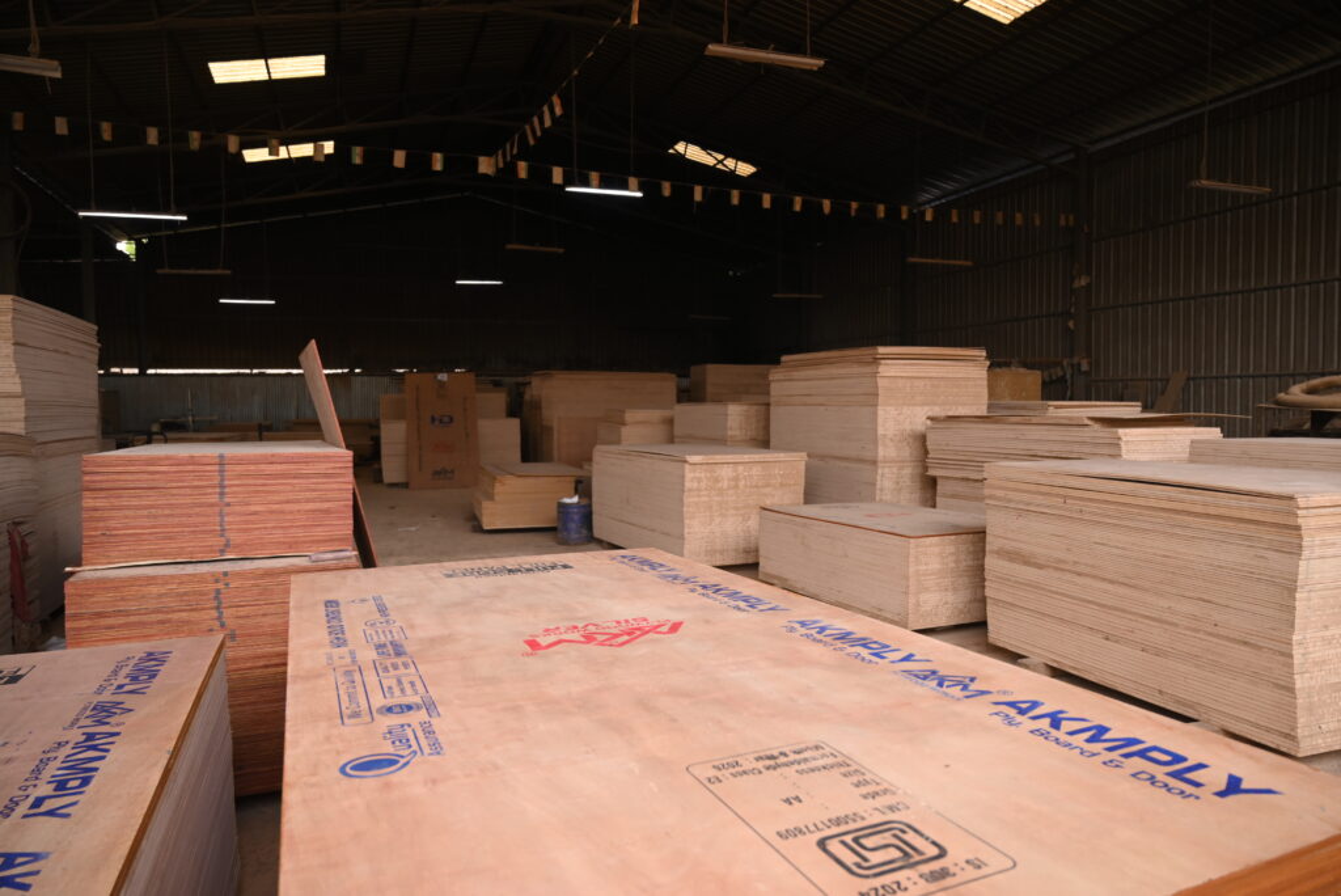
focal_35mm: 24
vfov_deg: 53.2
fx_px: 894
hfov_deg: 73.7
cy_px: 448
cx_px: 670
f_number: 4
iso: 250
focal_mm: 24
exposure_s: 1/160
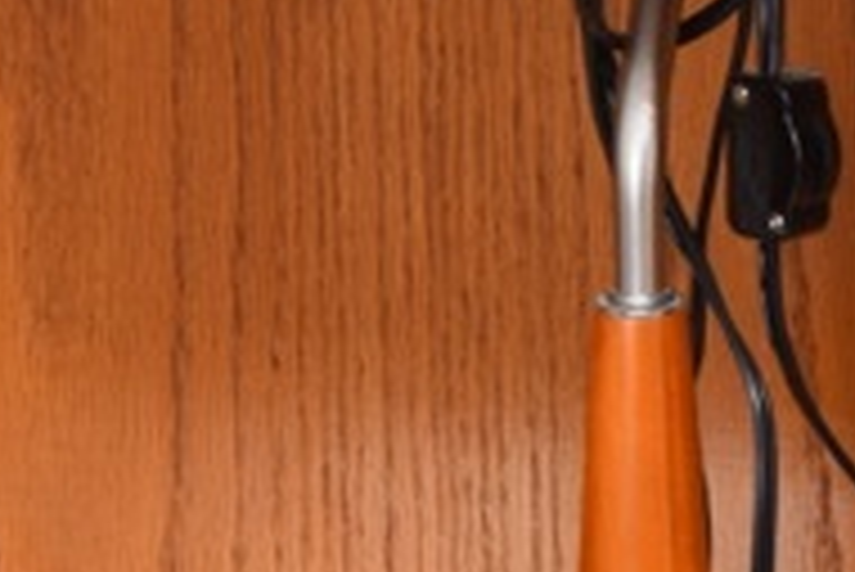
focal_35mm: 434
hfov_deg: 4.7
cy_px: 381
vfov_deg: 3.2
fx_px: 10306
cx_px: 594
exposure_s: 1/60
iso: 800
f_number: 5.6
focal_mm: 55
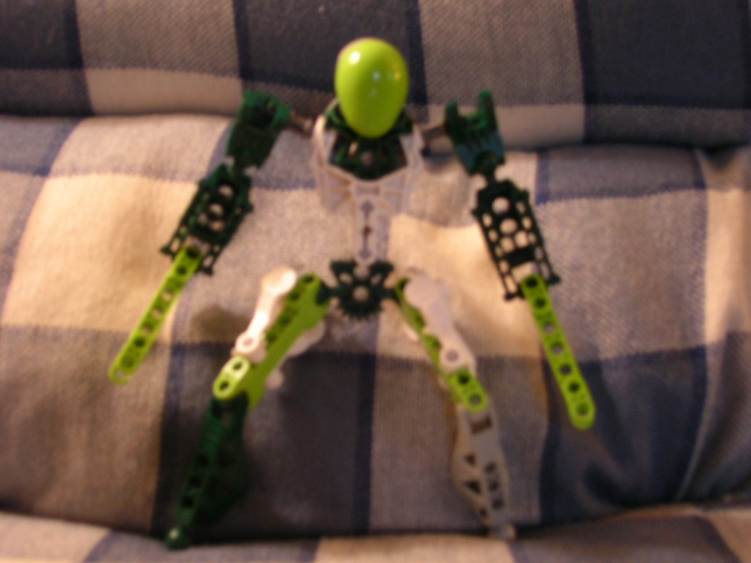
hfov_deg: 35.5
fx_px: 1172
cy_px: 282
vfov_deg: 27.0
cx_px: 376
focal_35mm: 54
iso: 90
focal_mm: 9
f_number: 3.4
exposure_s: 1/3.8
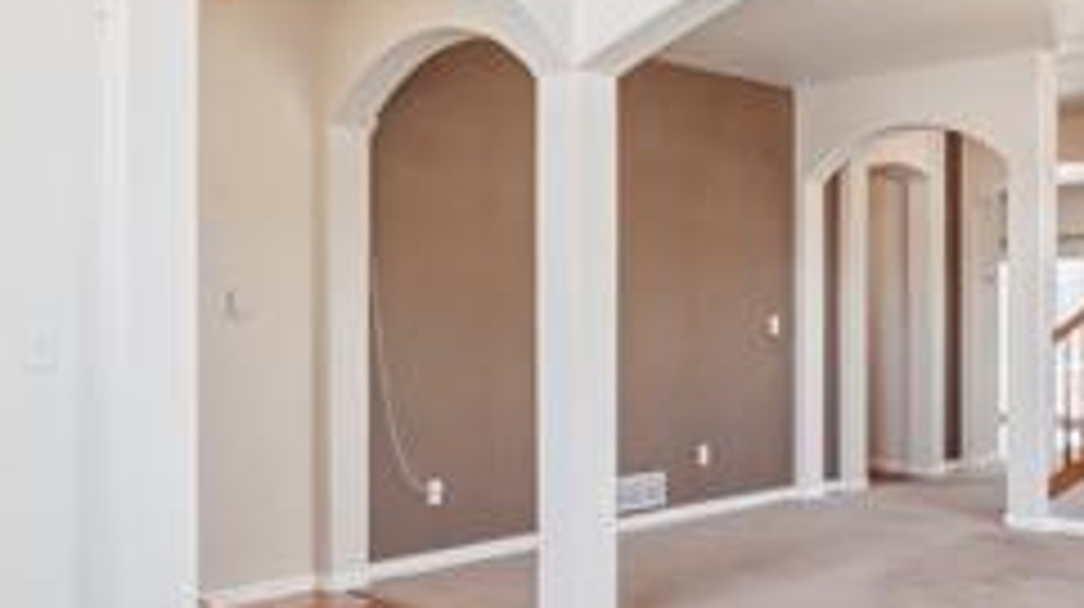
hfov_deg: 51.6
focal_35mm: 39
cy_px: 315
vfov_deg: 30.3
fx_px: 1120
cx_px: 598
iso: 125
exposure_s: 1/4
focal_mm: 14
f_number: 10
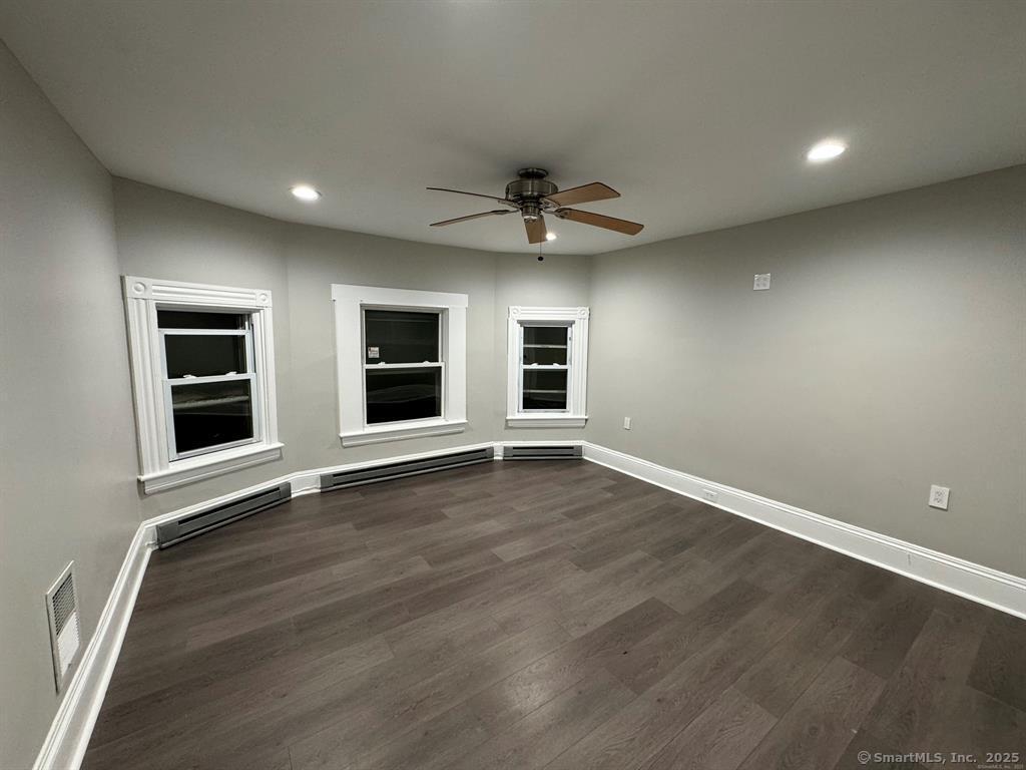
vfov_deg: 85.7
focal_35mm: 14
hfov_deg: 102.1
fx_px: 415
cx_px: 513
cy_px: 385
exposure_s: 1/60
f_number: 2.2
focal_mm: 2.22
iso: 200
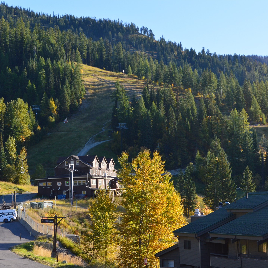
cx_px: 125
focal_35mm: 93
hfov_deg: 18.7
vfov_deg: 18.7
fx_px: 815
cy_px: 133
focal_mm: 48
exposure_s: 1/160
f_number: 9
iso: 400
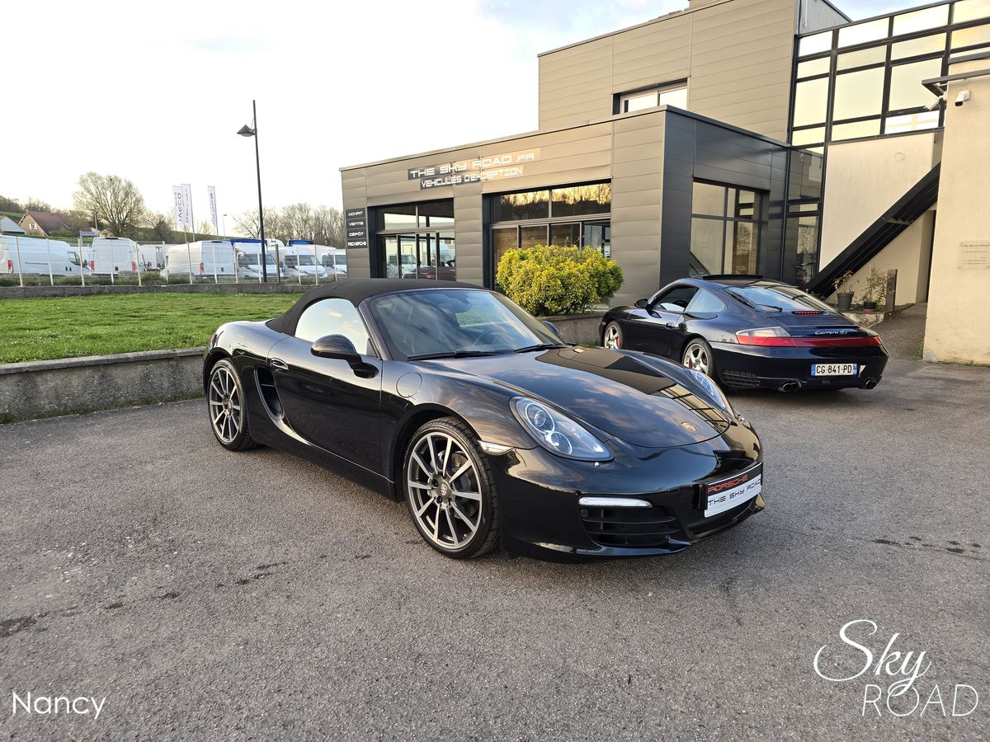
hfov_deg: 73.9
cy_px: 371
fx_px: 658
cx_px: 495
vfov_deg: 58.9
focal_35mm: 23
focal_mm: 6.3
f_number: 1.7
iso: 125
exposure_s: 1/180
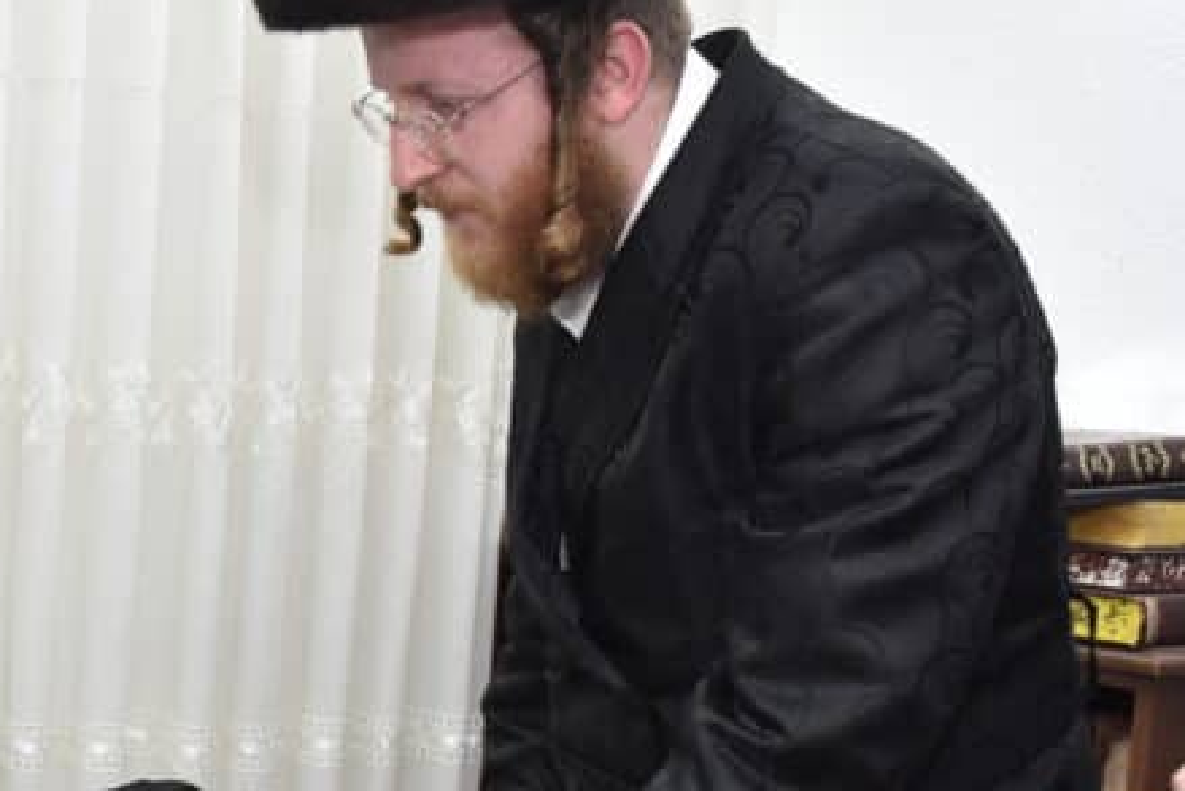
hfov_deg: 25.1
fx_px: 2535
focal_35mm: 77
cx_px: 0
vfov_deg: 17.6
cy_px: 611
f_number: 5.6
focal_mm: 22
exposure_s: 1/125
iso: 1000
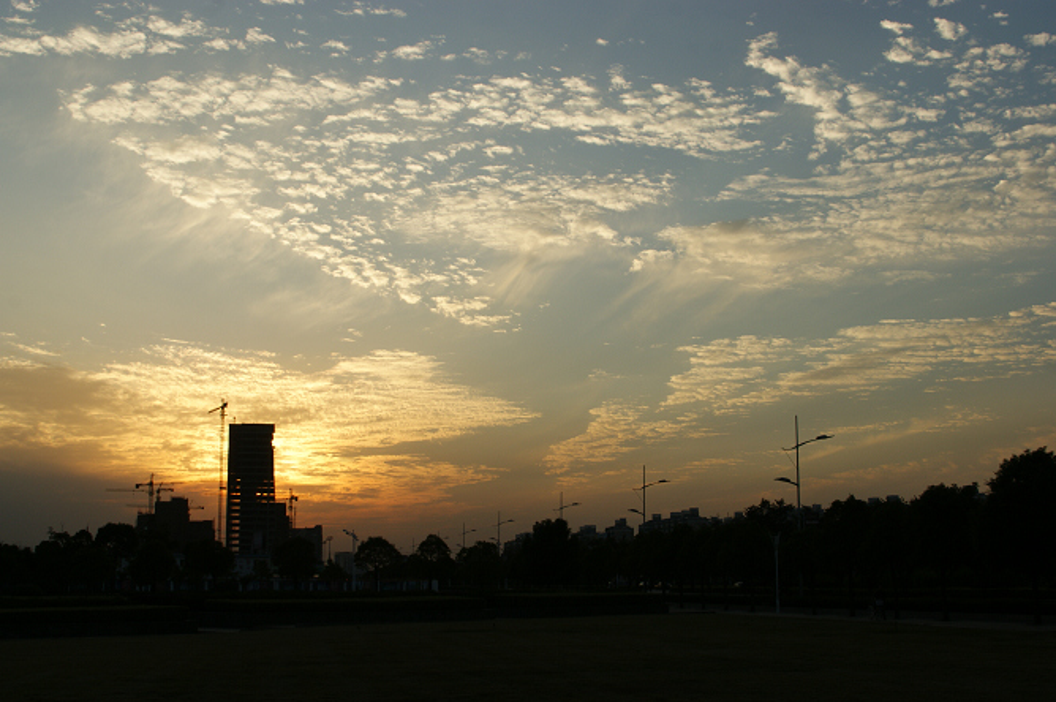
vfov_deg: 30.4
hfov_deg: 44.5
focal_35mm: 44
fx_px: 1289
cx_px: 515
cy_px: 363
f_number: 11
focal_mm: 28
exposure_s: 1/125
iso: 100
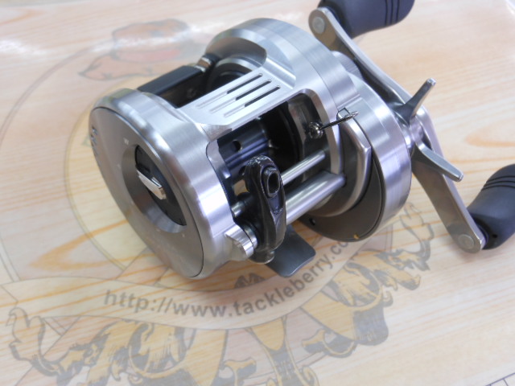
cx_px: 258
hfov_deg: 55.4
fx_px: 491
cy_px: 193
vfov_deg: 42.9
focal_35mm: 33
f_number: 4
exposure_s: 1/30
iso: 160
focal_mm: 5.9
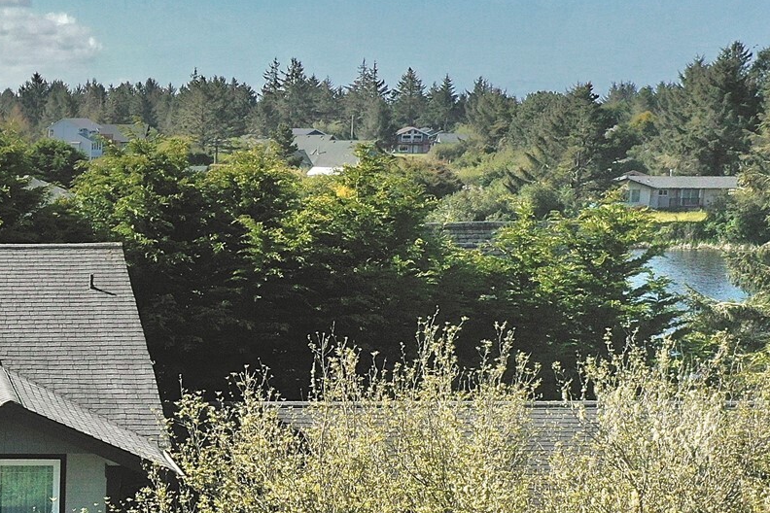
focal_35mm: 60
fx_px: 1283
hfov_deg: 30.9
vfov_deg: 21.9
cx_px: -7
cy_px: 491
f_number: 6.3
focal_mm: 10.3
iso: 100
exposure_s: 1/640
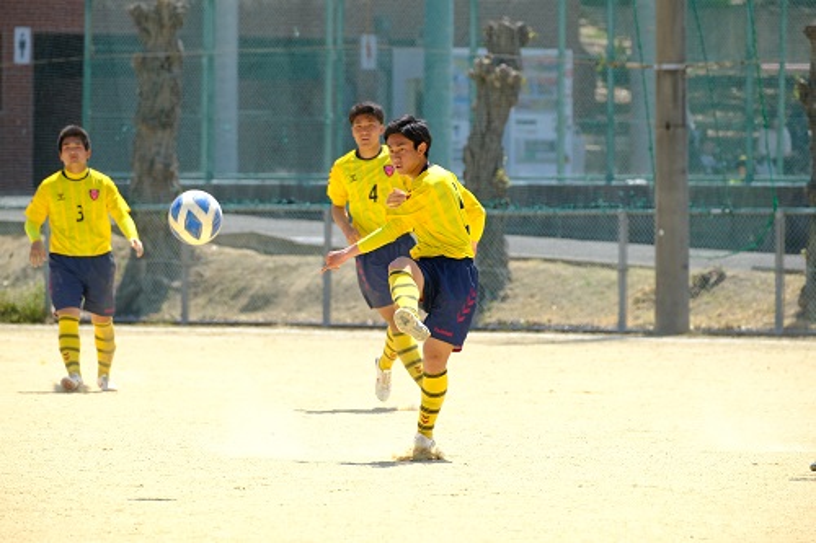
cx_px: 408
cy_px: 272
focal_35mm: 388
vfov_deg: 3.5
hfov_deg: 5.3
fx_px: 8791
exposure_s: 1/500
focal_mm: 258.4
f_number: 6.4
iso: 250
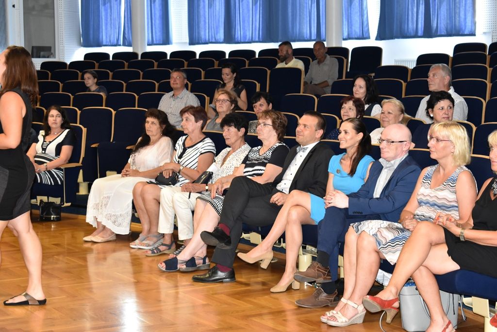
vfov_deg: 18.9
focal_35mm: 72
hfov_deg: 28.1
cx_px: 248
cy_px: 166
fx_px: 994
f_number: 5.6
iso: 1800
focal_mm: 48
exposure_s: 1/80
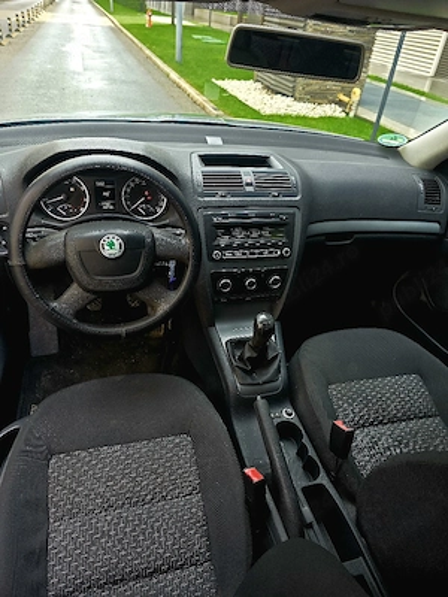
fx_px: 397
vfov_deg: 73.9
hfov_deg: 58.9
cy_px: 298
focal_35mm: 23
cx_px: 224
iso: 50
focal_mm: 6.3
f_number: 1.7
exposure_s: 1/182
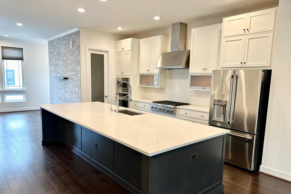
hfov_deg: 71.5
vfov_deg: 51.2
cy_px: 103
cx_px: 145
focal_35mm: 25
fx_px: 202
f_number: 1.78
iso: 125
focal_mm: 6.86
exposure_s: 1/60
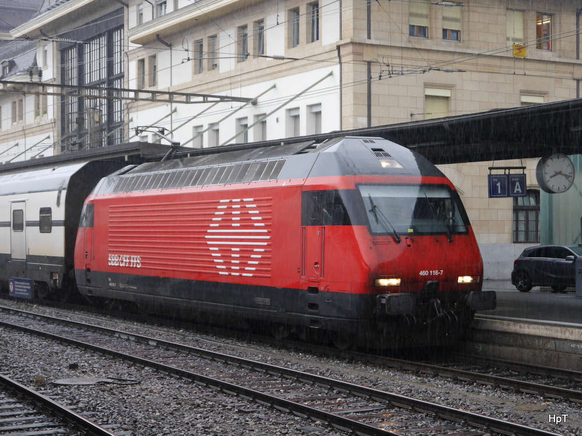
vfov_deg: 25.2
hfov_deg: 33.2
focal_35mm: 58
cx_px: 291
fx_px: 975
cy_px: 218
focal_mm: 29
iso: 640
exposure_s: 1/125
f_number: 4.9
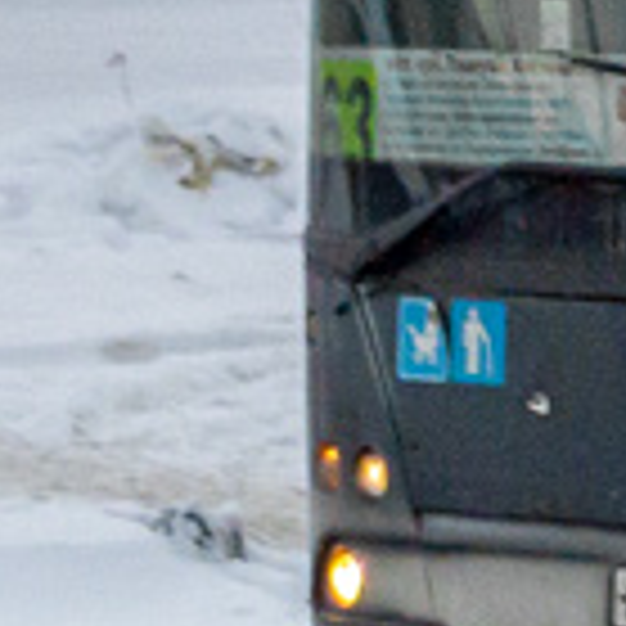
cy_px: -1011
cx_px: 2220
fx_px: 12677
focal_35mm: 620
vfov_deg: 2.8
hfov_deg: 2.8
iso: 800
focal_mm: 45
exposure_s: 1/320
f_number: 6.3
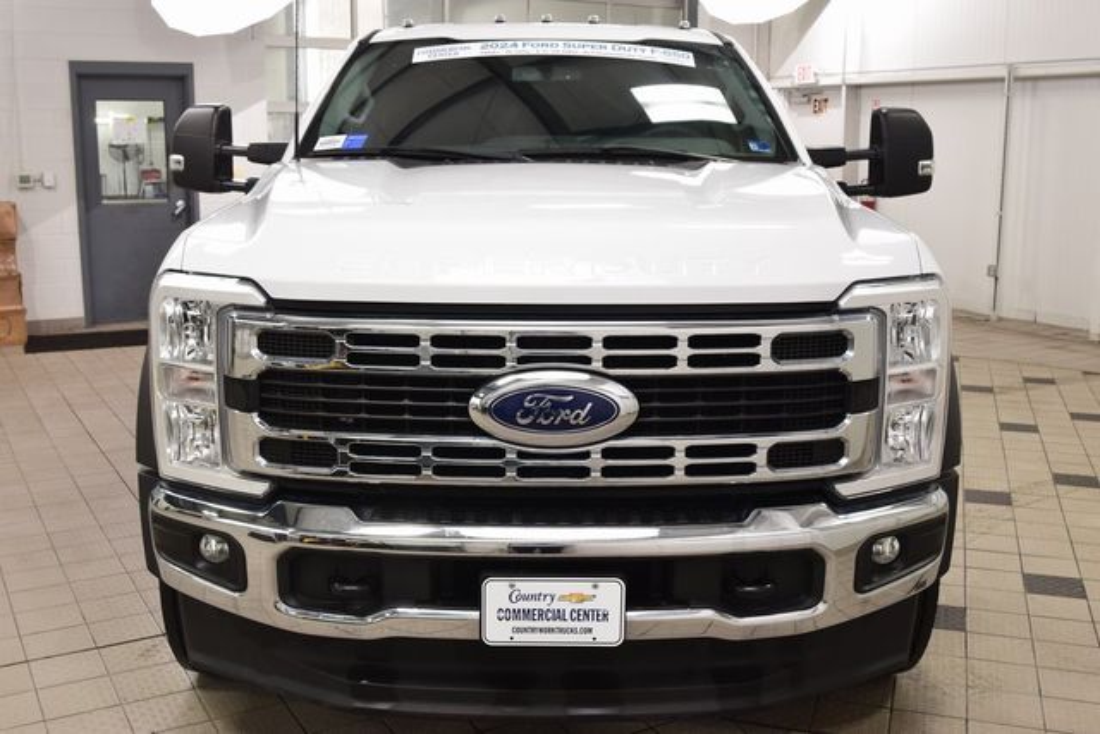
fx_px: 1100
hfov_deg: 53.1
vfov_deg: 36.9
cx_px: 550
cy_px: 367
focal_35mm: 36
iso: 560
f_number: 7.1
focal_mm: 24
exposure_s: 1/30
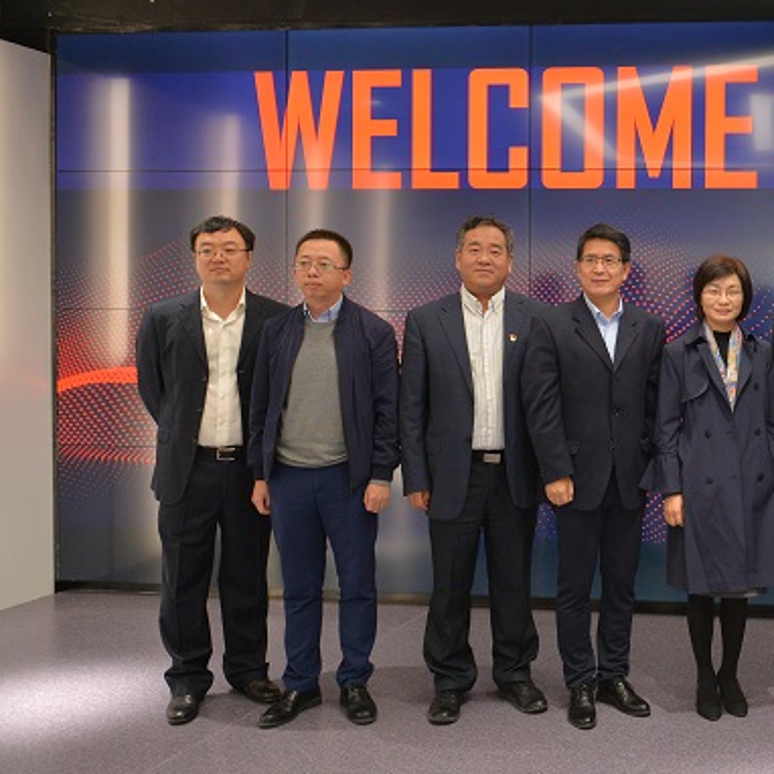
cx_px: 756
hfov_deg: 37.8
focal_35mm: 40
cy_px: 359
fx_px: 1012
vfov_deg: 41.8
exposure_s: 1/100
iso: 800
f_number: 4
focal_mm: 24
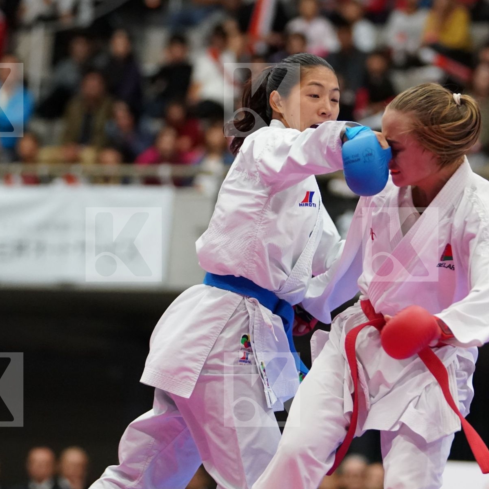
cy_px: 244
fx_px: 4123
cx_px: 262
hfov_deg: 6.8
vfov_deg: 6.8
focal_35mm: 258
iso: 5000
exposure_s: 1/1000
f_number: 2.8
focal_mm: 135
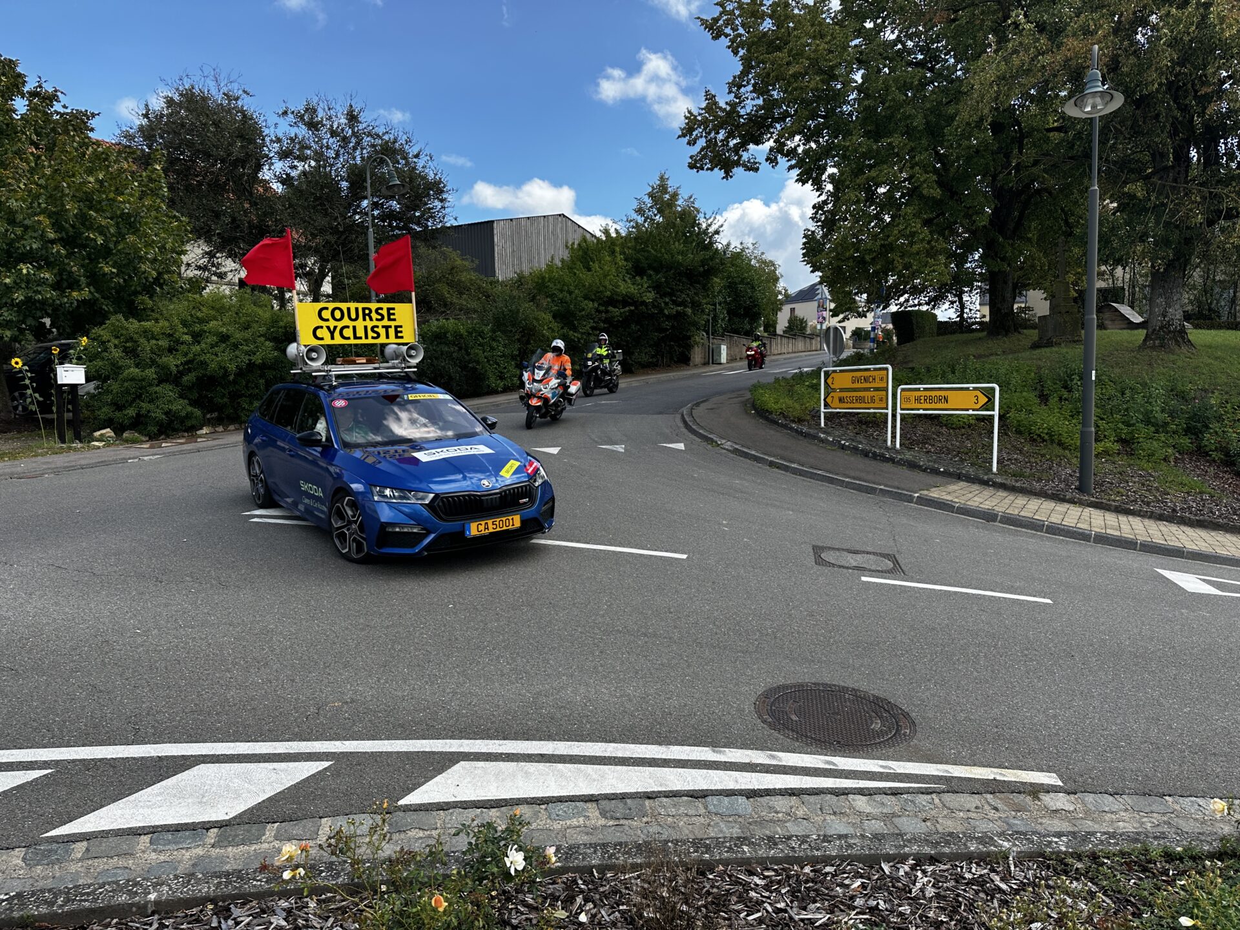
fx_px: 860
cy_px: 465
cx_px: 620
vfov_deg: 56.8
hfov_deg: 71.6
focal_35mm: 24
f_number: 1.78
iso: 80
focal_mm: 6.86
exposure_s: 1/1453
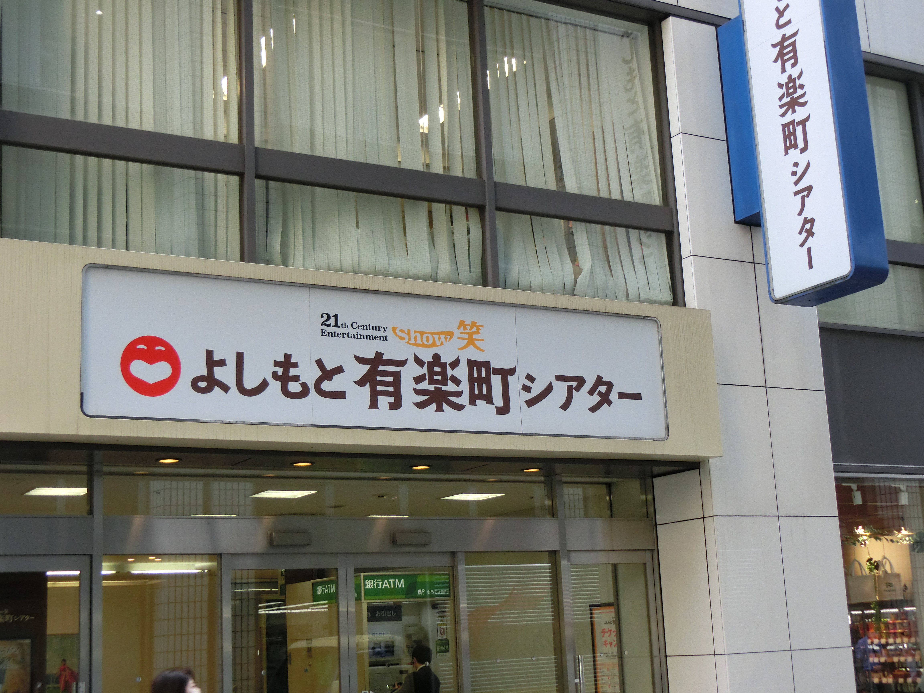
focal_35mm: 52
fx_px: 1388
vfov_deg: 28.0
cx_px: 462
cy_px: 346
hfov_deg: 36.8
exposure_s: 1/125
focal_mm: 9.3
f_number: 4.7
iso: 250
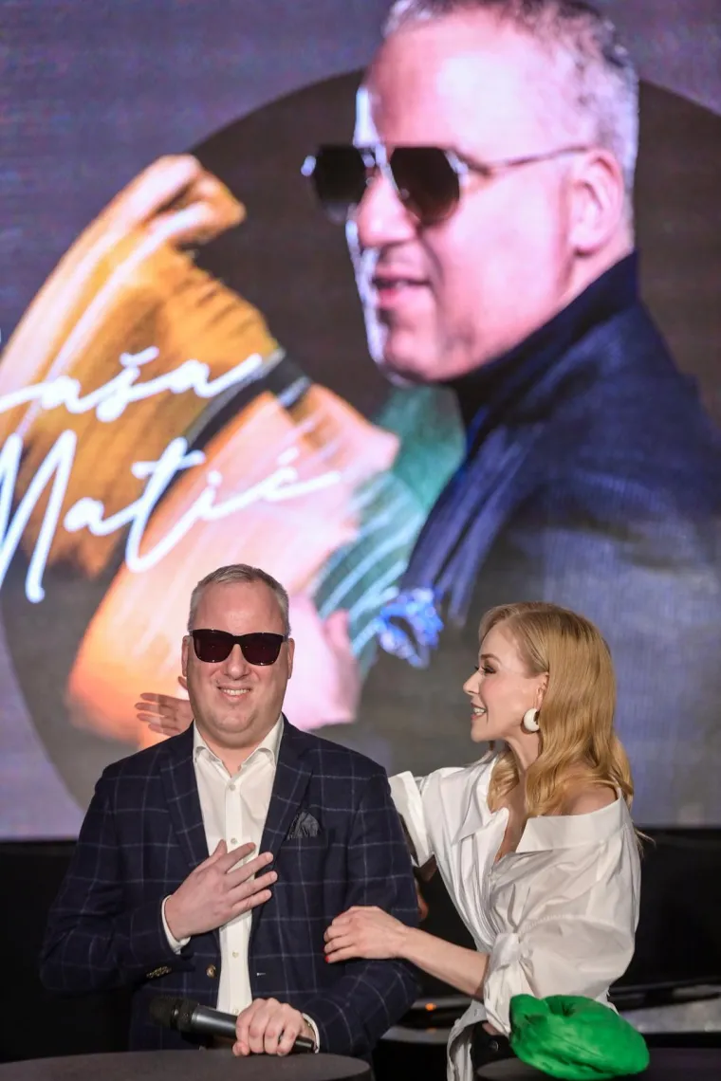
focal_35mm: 120
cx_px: 360
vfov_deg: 17.1
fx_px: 3605
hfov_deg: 11.4
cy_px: 540
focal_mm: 120
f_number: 2.8
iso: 1250
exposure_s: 1/160
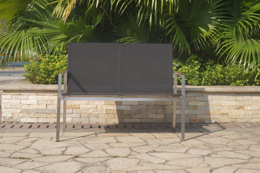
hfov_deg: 37.9
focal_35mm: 52
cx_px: 130
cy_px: 86
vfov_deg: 25.7
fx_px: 379
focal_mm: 35
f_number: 6.3
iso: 100
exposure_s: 1/125
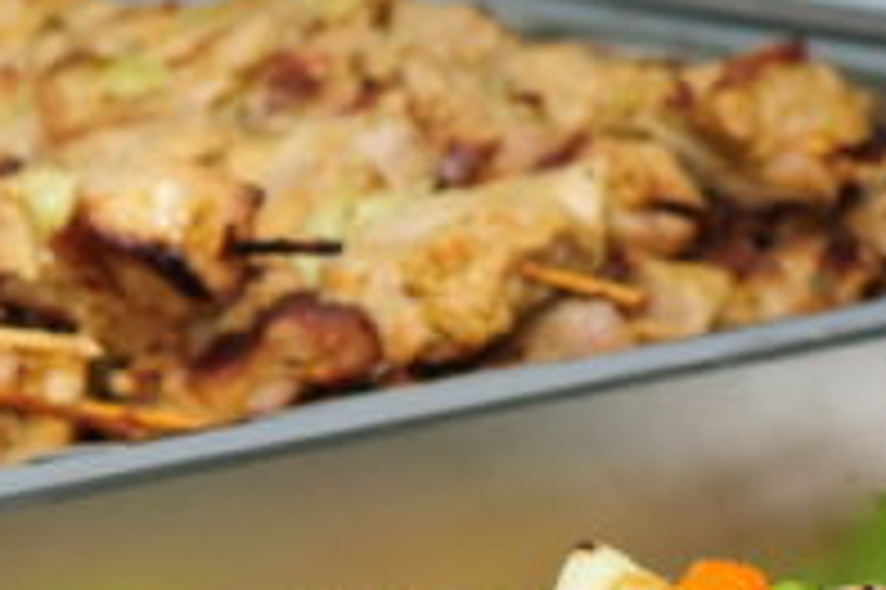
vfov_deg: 2.0
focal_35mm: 680
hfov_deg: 3.0
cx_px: 133
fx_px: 16725
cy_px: 1135
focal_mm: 105
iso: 400
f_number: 5.6
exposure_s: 1/60
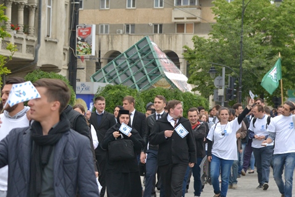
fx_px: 1147
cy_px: 110
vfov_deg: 9.8
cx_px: 24
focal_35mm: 140
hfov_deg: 14.5
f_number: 3.5
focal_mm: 58
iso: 800
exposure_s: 1/1250
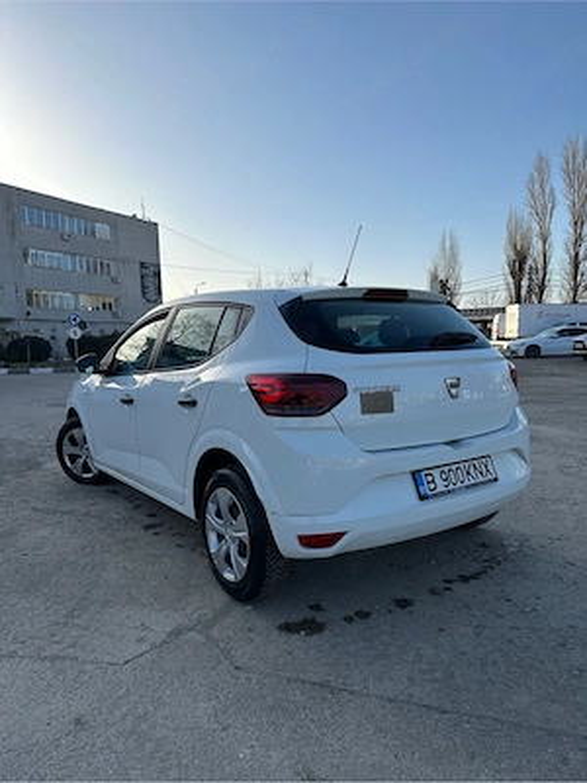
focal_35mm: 24
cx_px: 294
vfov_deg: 71.6
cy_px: 392
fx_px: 543
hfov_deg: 56.8
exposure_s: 1/4184
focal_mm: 6.86
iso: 80
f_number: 1.78
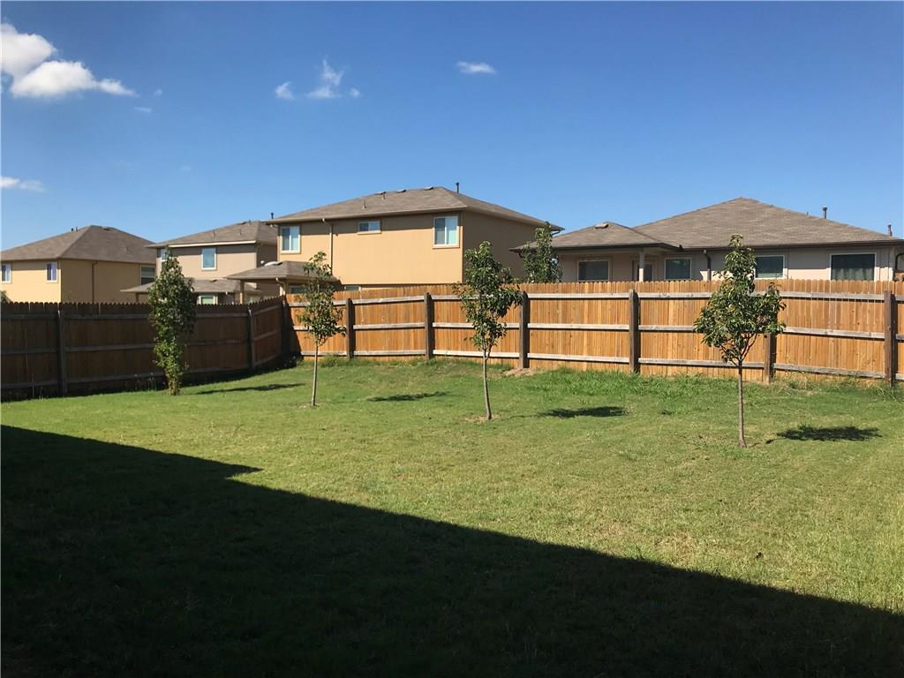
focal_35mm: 28
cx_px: 452
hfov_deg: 63.4
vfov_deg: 49.7
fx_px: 731
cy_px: 339
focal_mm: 3.99
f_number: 1.8
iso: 20
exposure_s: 1/2398
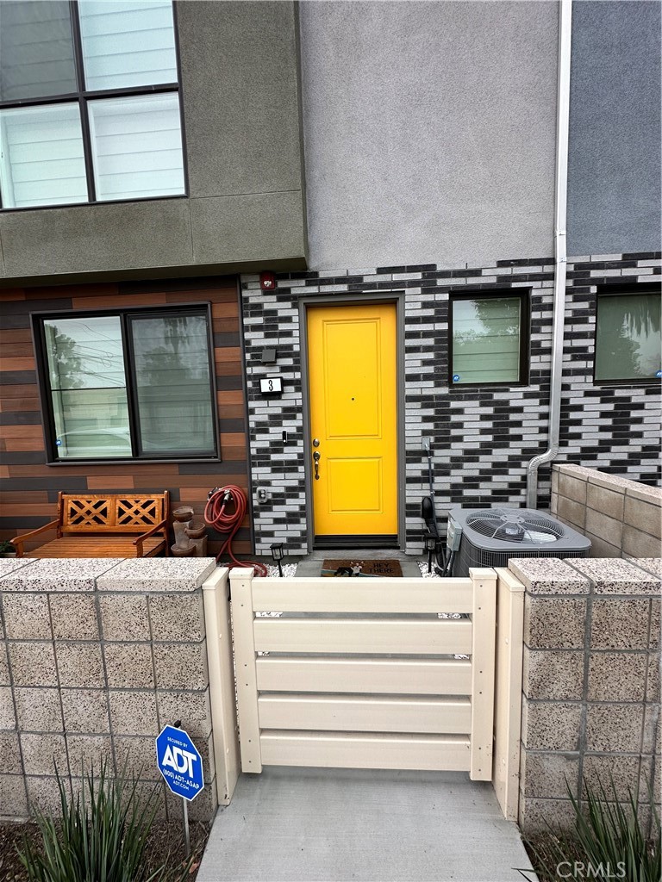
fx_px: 357
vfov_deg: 102.1
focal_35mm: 14
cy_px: 441
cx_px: 331
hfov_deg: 85.7
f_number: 2.2
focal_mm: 2.22
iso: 40
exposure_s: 1/352
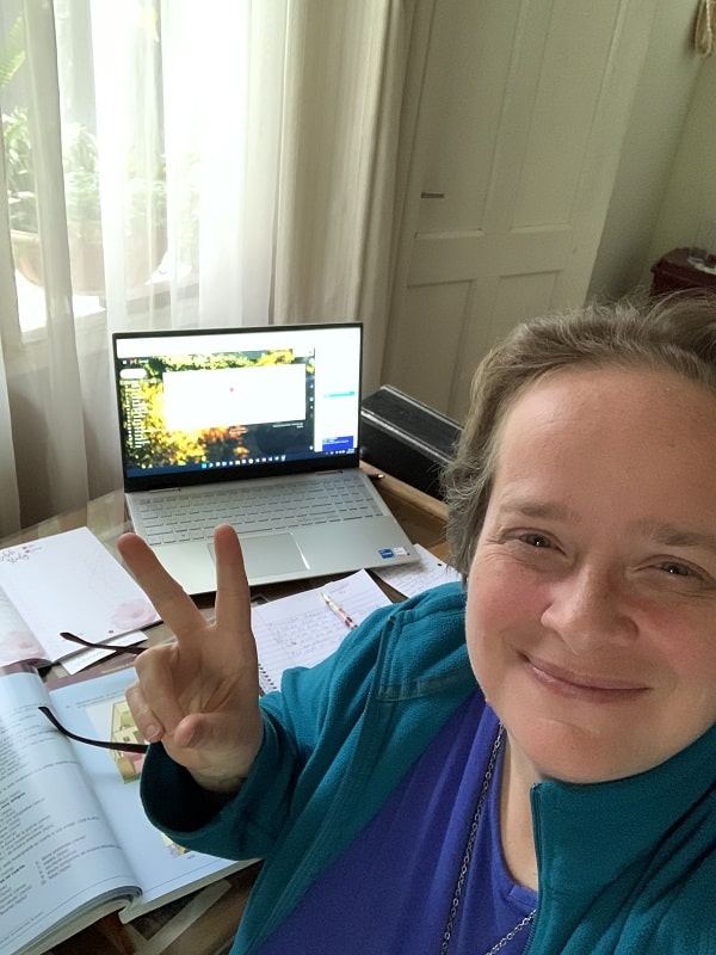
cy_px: 478
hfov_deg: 44.2
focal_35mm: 32
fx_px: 883
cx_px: 358
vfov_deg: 56.8
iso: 640
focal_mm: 2.87
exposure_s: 1/29
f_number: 2.2
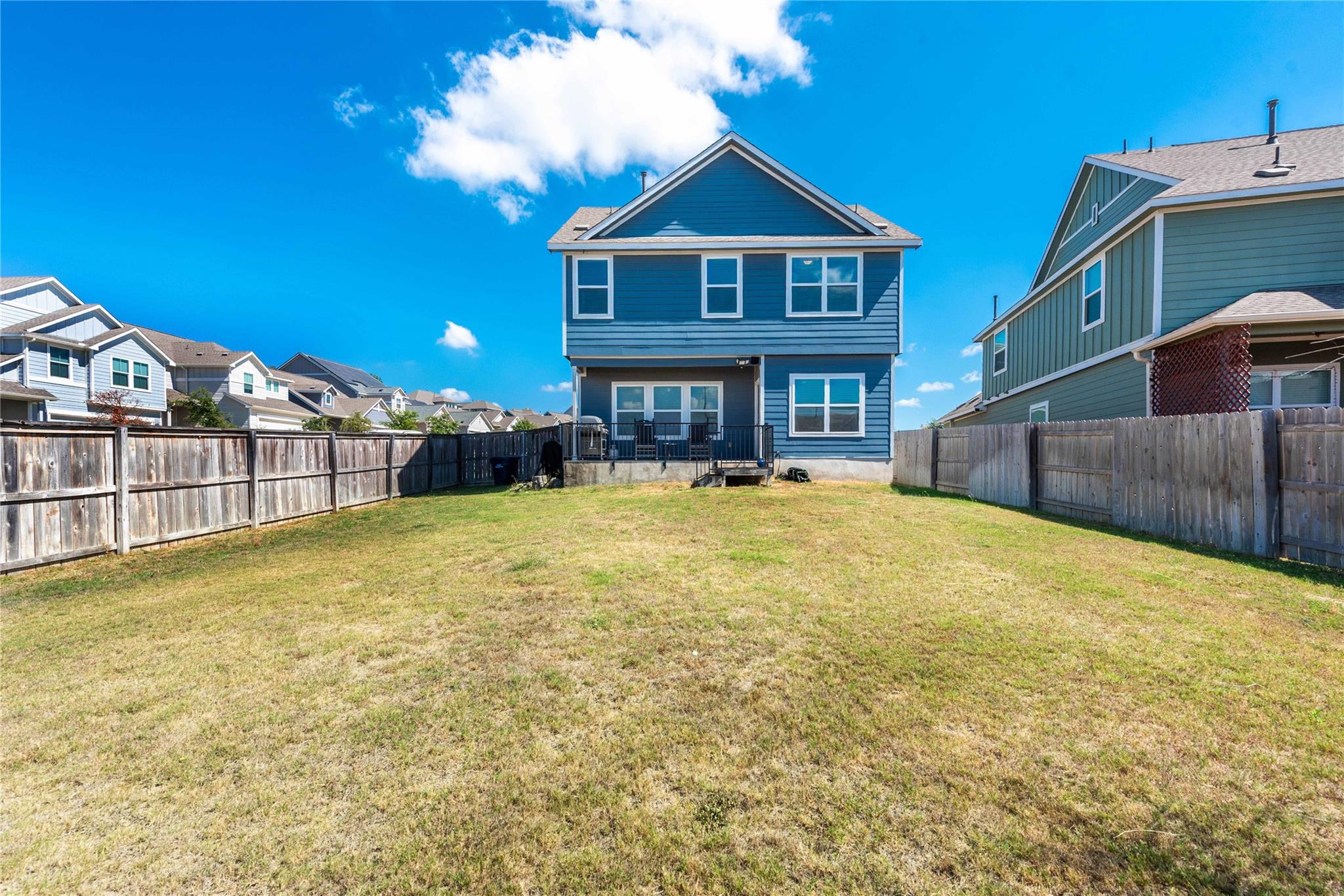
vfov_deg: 81.2
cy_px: 448
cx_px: 672
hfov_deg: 104.2
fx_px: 523
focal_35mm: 14
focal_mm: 14
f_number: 9
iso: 200
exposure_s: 1/640
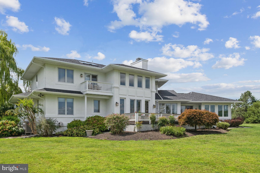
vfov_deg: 49.6
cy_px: 86
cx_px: 130
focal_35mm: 26
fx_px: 188
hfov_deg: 69.4
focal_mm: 26
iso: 200
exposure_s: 1/800
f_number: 8
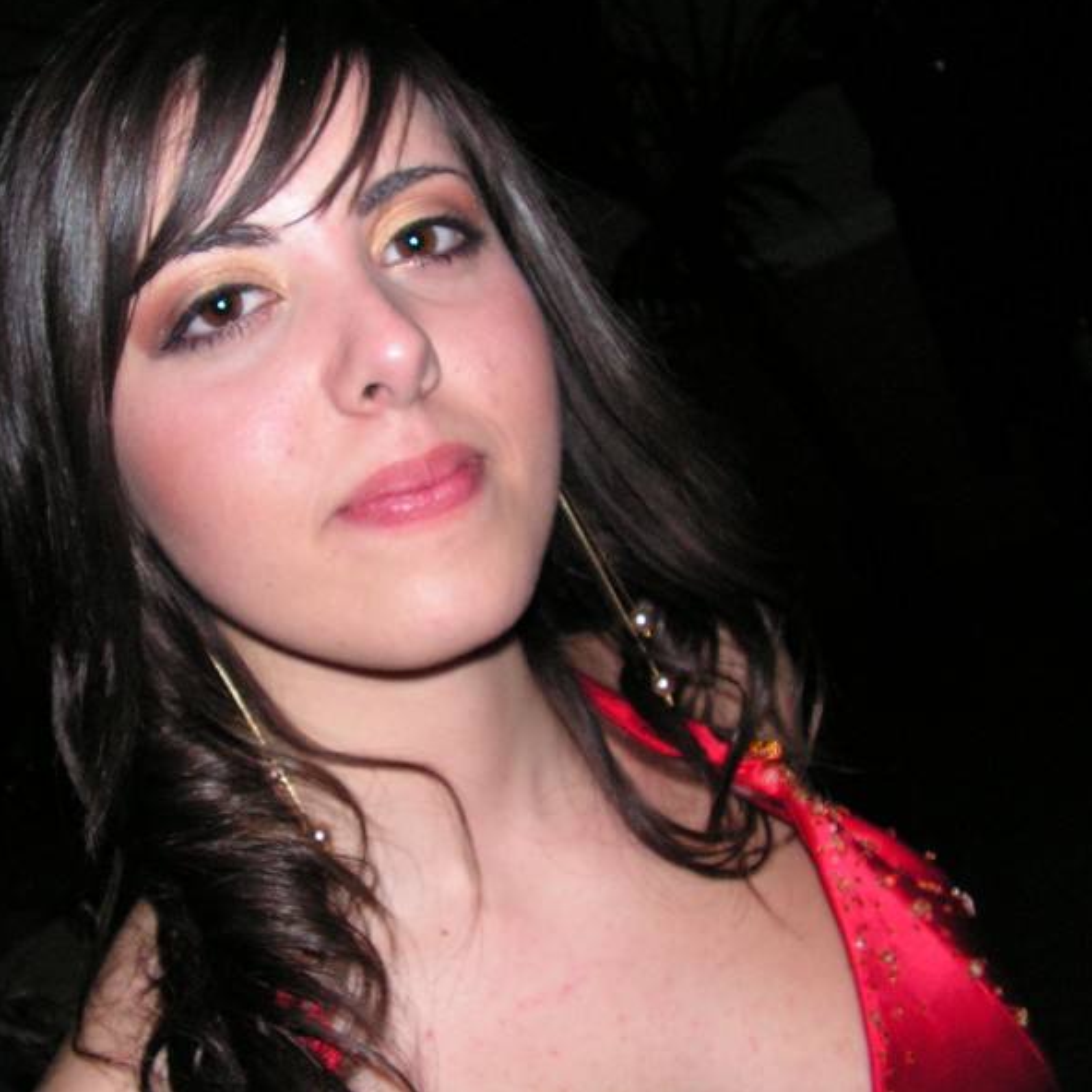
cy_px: 542
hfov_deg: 38.9
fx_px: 1535
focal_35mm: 43
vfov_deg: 39.2
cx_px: 395
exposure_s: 1/40
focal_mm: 6
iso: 200
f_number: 3.2
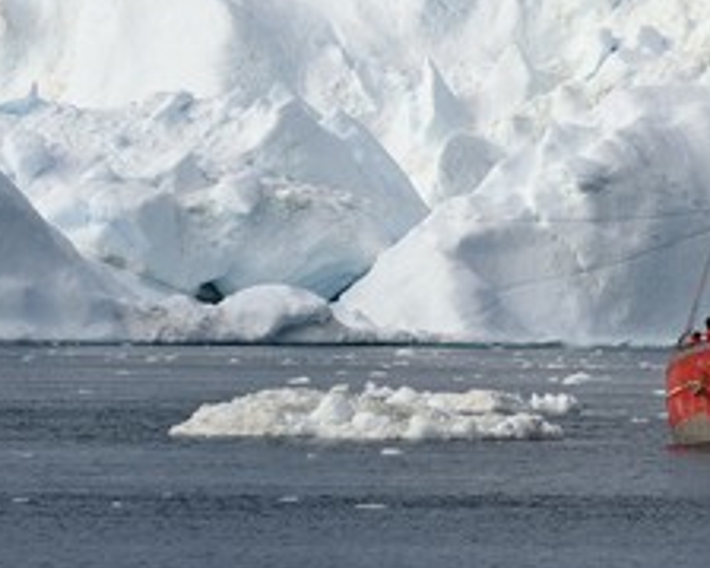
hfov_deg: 3.9
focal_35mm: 492
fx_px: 10334
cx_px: 593
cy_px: 159
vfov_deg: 3.1
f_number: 7.1
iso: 200
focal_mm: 280
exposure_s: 1/640
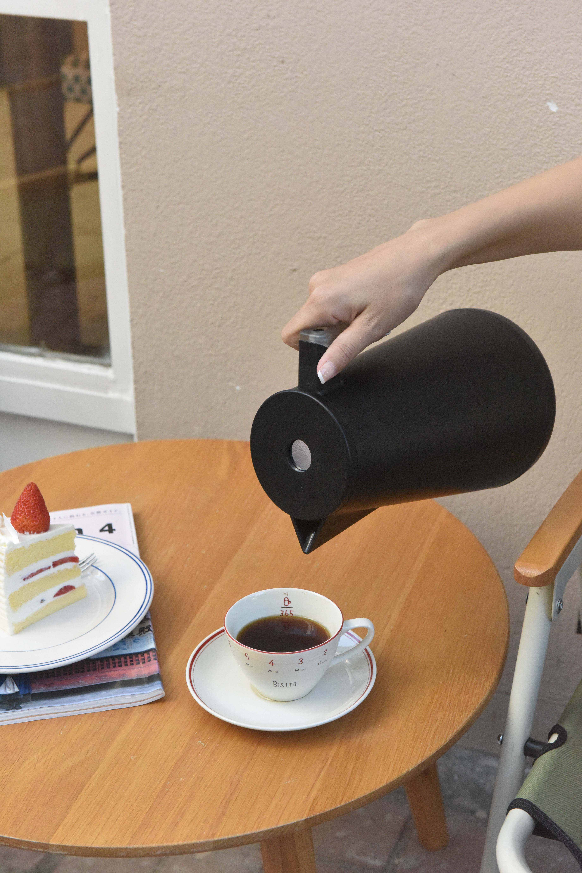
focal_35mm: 70
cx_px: 291
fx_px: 1697
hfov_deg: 19.5
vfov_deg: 28.8
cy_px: 436
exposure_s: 1/1000
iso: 6400
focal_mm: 70
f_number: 8
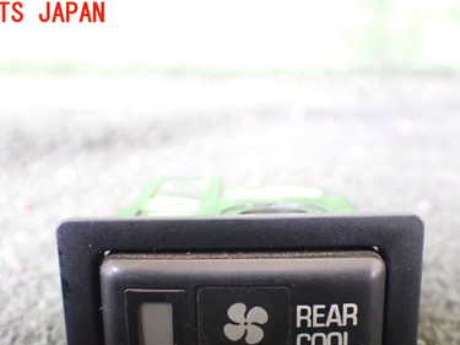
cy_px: 275
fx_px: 638
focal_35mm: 48
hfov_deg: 39.6
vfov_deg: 29.6
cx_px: 250
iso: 800
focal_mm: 5.4
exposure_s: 1/30
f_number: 2.3
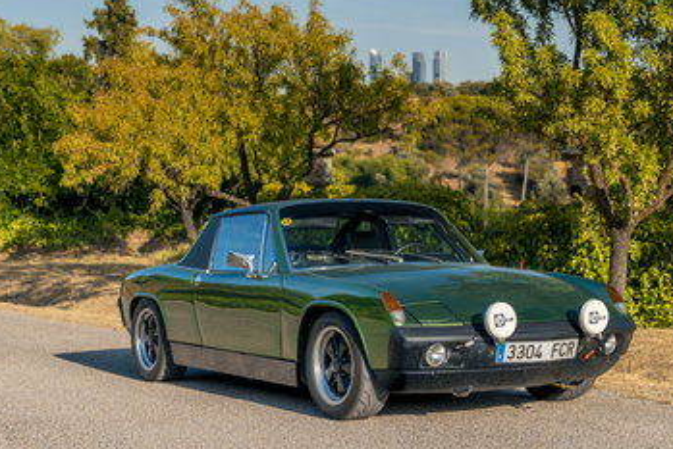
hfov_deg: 25.8
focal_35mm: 79
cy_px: 249
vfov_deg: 17.4
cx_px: 390
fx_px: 1469
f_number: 2.8
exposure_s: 1/1000
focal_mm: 35.7
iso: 100
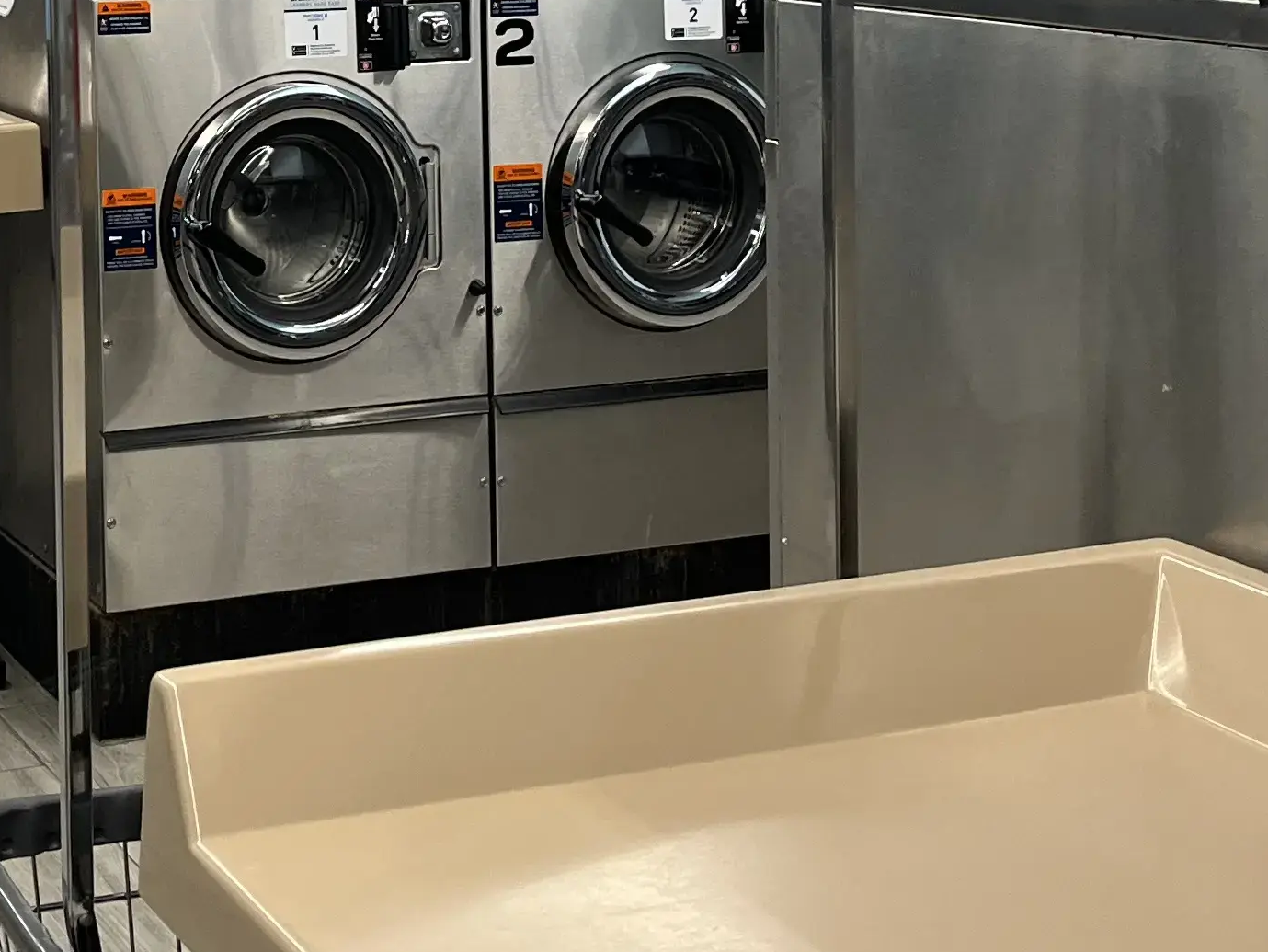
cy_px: 2
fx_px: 2785
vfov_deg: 18.9
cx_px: 217
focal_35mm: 76
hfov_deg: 25.1
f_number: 1.6
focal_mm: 5.1
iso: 125
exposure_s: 1/120
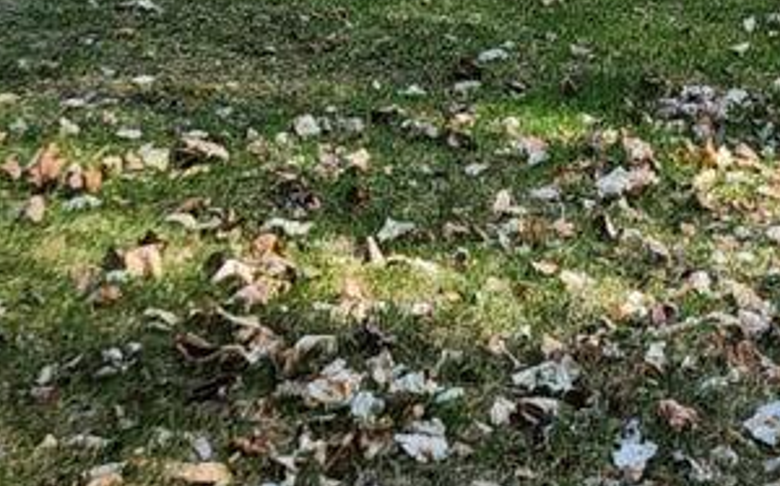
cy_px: -208
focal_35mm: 111
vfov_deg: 11.4
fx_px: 2358
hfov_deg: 17.6
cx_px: 1002
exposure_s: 1/451
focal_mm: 5.4
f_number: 1.8
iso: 20
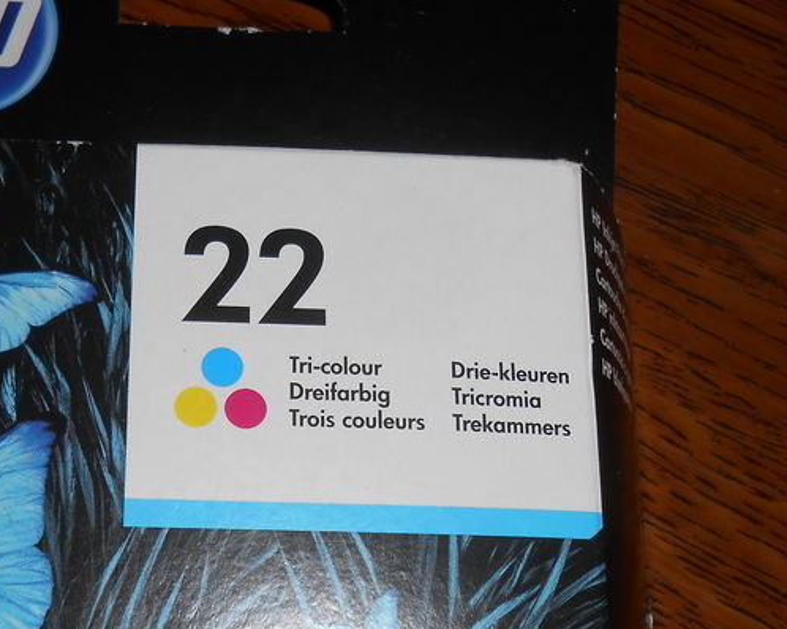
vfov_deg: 28.9
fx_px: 1187
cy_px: 517
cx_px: 240
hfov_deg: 36.2
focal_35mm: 51
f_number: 11.5
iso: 80
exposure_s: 1/25
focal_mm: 4.6
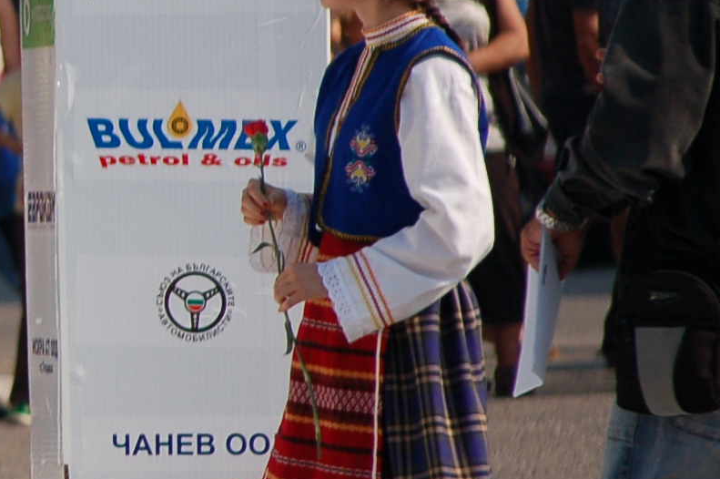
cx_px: -503
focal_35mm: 827
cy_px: 223
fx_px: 16524
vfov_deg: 1.7
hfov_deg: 2.5
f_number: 5.6
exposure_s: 1/2000
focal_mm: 145
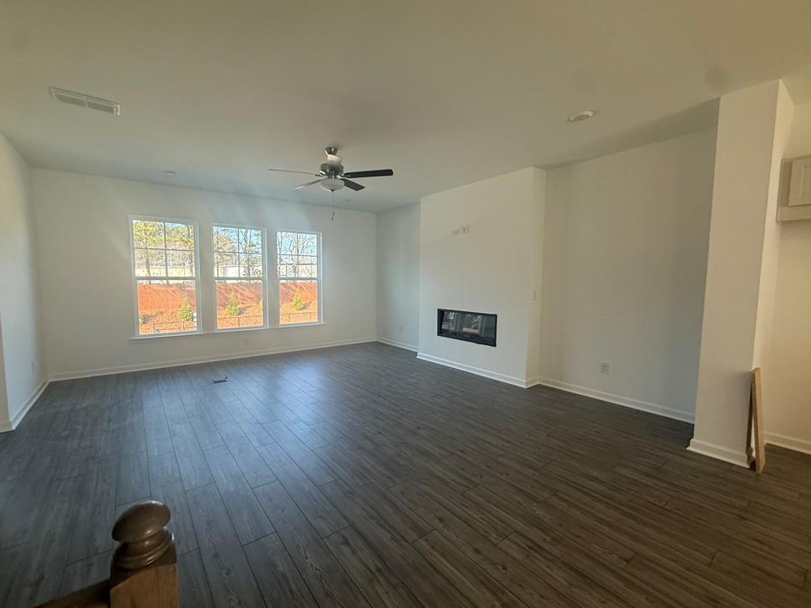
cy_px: 306
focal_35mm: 15
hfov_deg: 98.1
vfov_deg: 81.7
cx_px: 383
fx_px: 351
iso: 80
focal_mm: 2.22
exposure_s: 1/120
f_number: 2.2
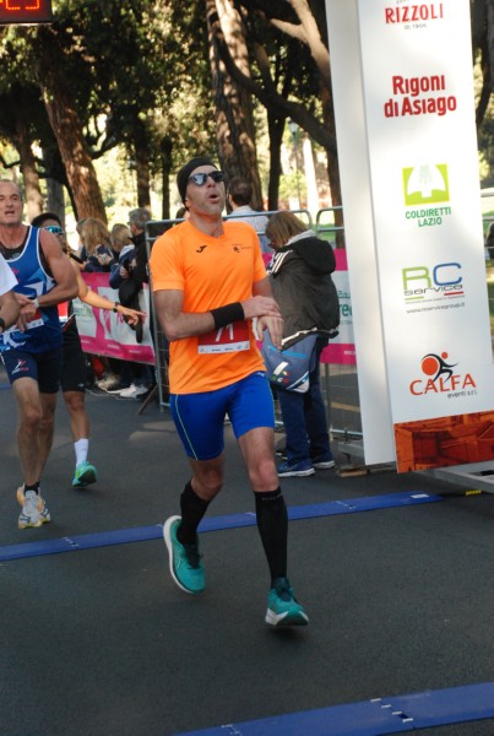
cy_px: 368
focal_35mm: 87
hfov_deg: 15.8
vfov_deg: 23.3
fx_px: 1781
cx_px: 247
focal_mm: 58
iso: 1000
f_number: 5.3
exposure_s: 1/320
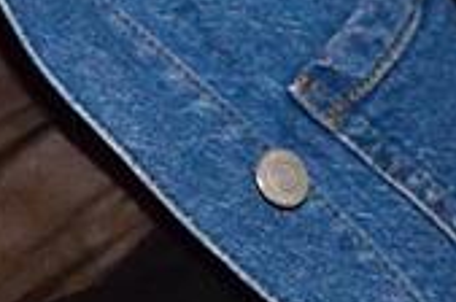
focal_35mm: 220
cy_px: -359
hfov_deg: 9.2
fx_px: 2784
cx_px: -113
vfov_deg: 6.0
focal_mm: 23
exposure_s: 1/40
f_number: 5.6
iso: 3200
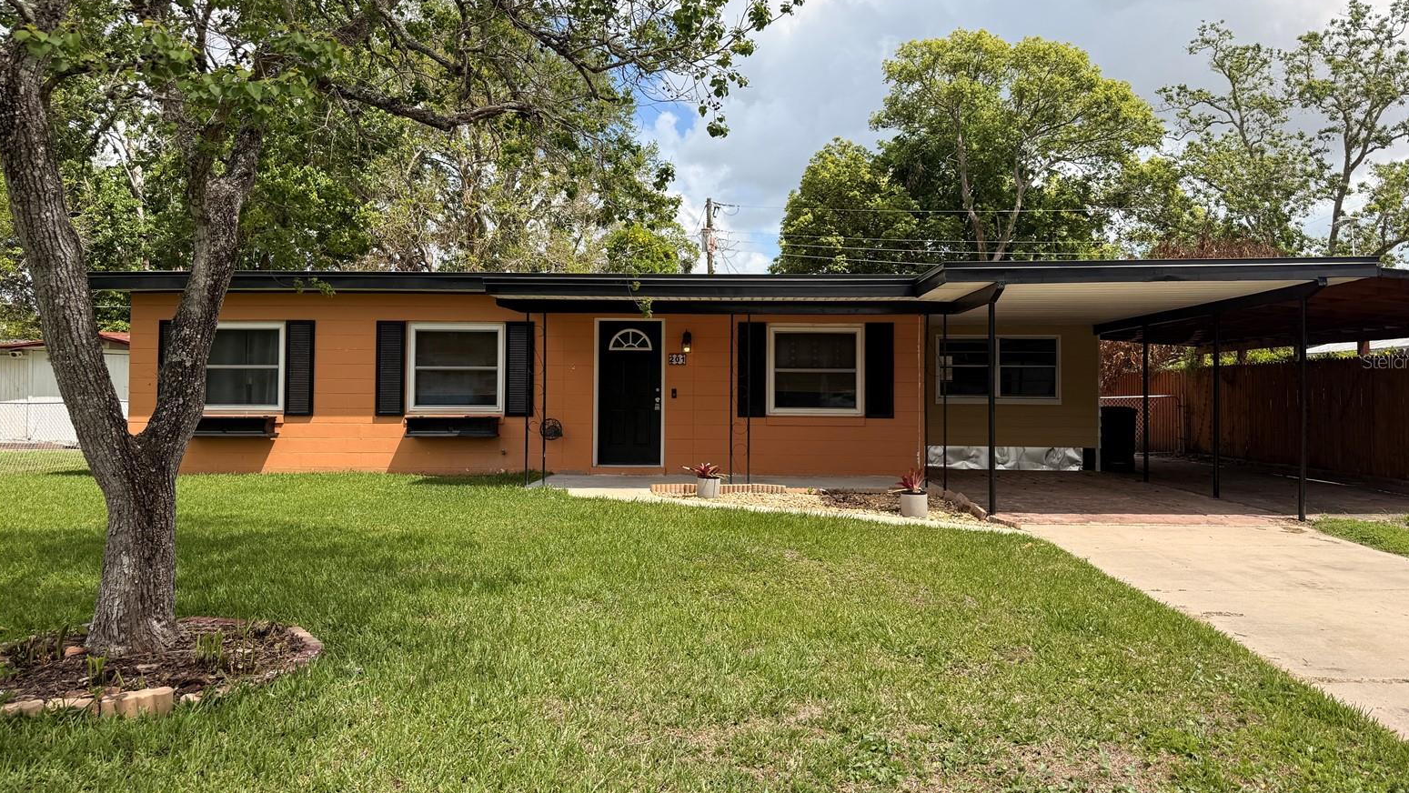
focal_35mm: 27
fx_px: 1009
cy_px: 361
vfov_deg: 42.9
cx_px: 720
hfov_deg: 69.8
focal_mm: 6.76
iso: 100
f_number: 1.78
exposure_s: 1/3759
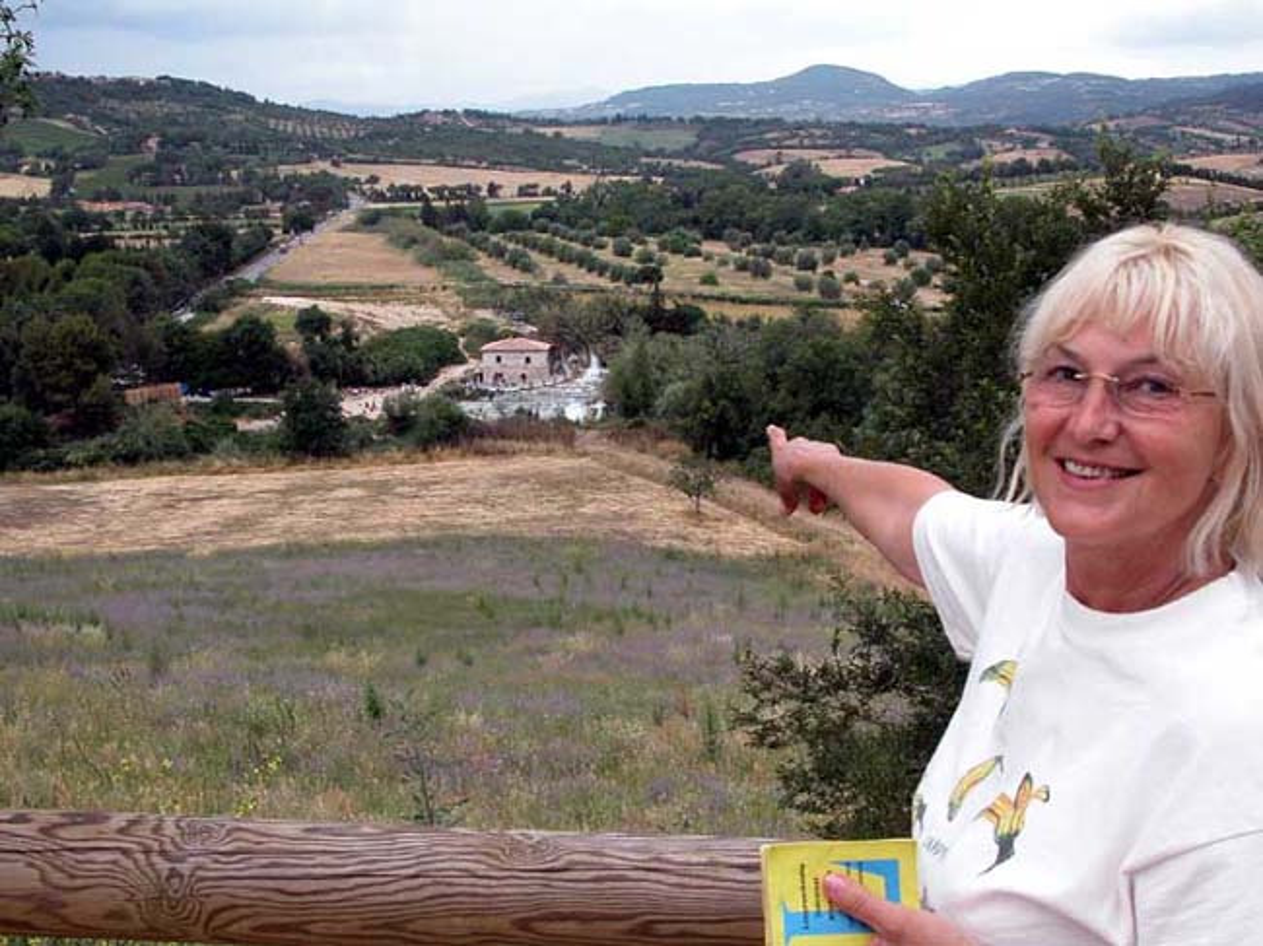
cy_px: 473
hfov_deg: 42.1
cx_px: 632
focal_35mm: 45
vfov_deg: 32.2
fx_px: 1641
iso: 100
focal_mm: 11.6
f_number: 7.5
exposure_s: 1/94.5
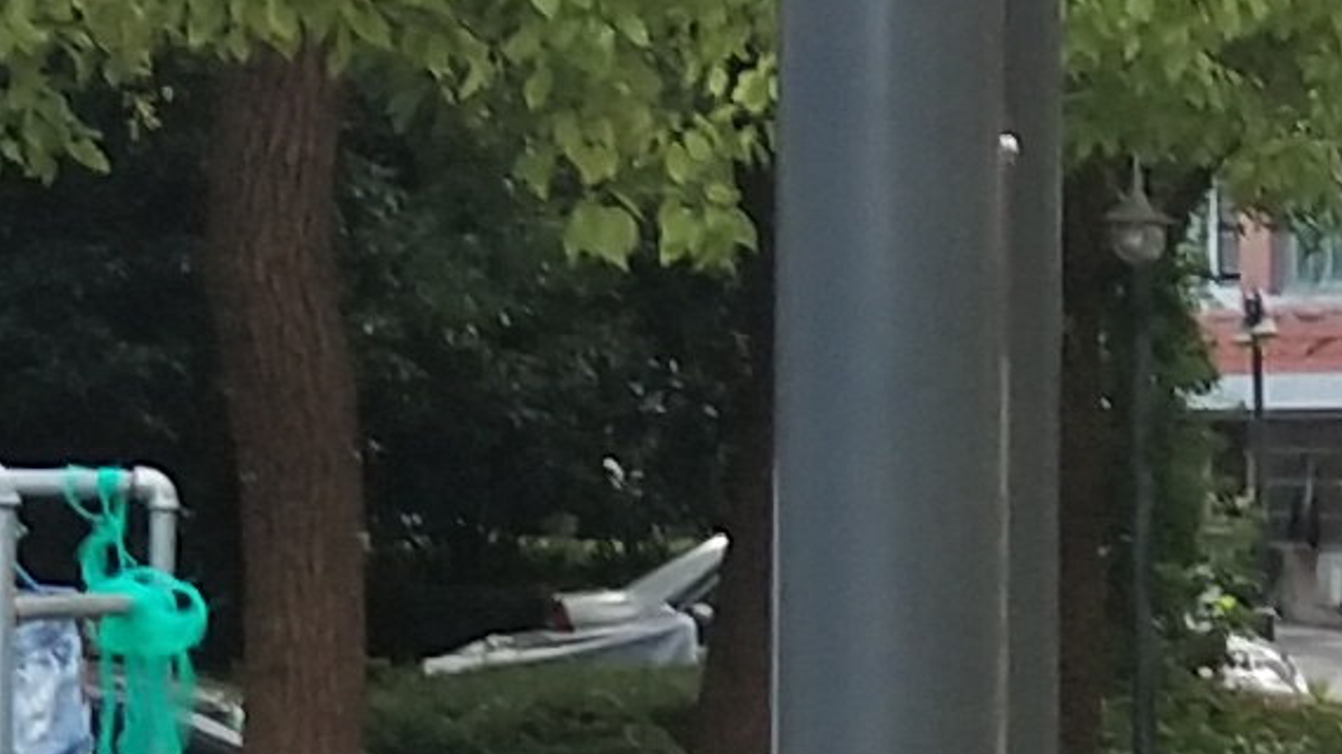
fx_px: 8789
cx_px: 1394
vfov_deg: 4.9
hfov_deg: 8.7
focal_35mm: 247
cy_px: 674
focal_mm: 3.69
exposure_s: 1/114
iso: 50
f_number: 2.2
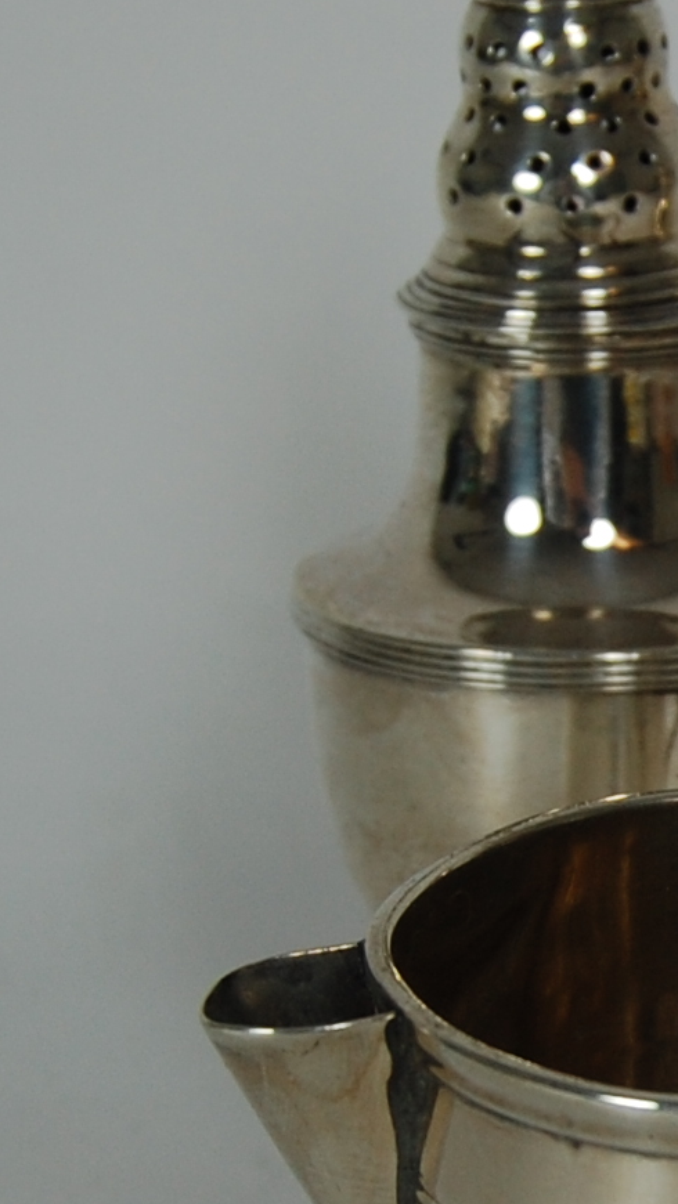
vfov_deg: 15.2
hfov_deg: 8.4
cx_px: 1110
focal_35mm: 141
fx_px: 4506
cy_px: 910
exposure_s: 1/125
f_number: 5.6
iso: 250
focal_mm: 26
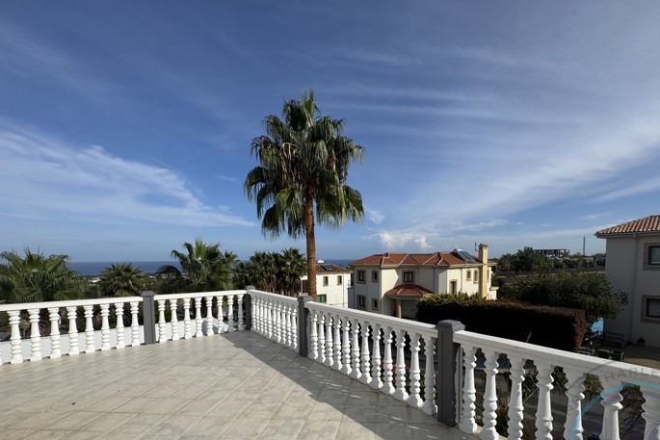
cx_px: 371
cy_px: 275
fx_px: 312
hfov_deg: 92.8
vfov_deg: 69.3
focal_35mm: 17
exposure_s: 1/3390
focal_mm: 2.22
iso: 50
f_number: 2.2
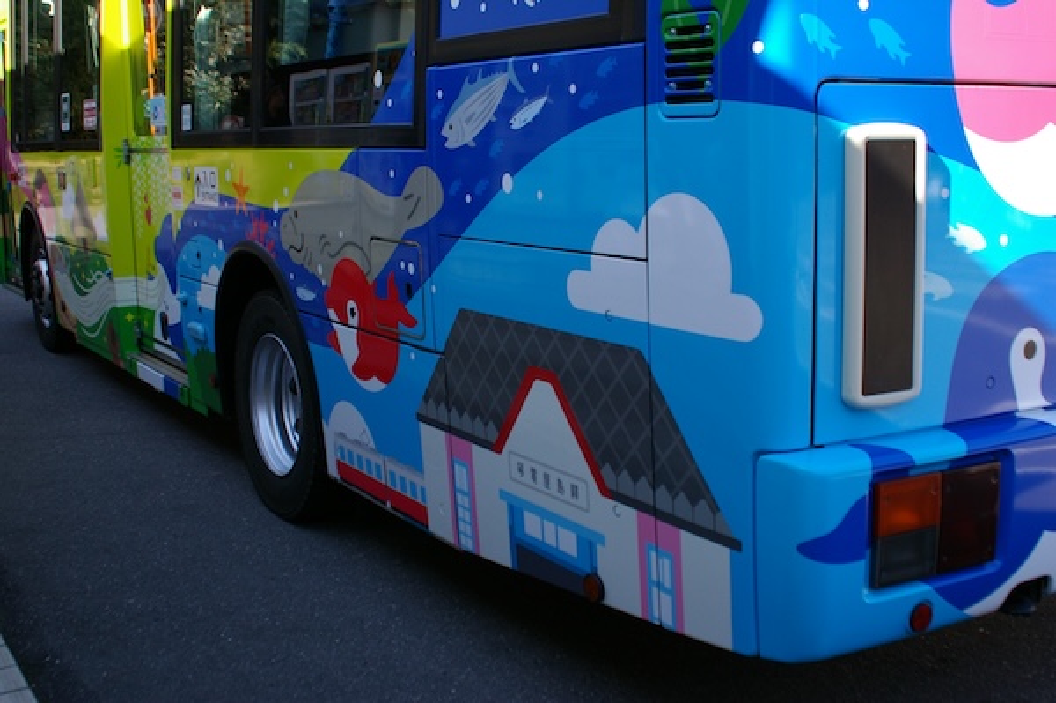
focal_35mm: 42
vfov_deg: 31.8
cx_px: 528
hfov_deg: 46.4
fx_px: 1231
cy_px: 352
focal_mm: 28
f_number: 4
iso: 400
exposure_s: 1/750
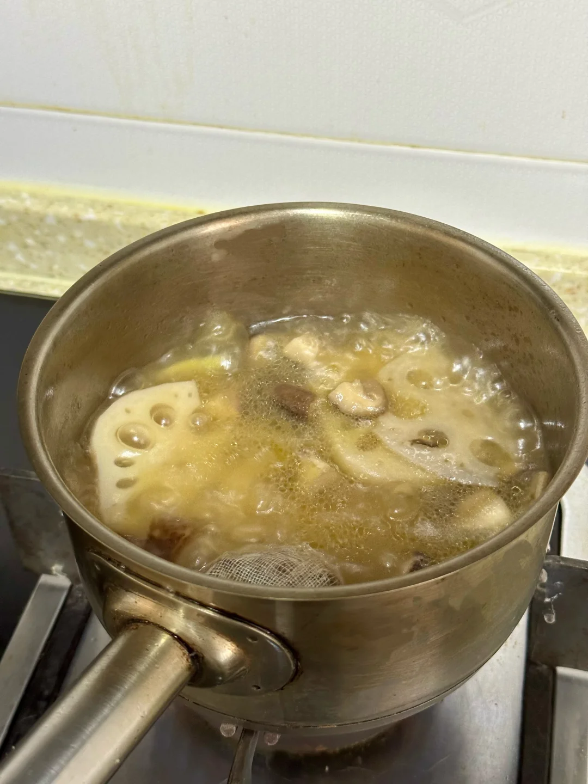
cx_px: 294
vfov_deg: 39.7
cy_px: 392
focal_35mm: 48
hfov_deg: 30.3
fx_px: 1087
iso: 200
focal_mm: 6.86
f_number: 1.78
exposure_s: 1/50
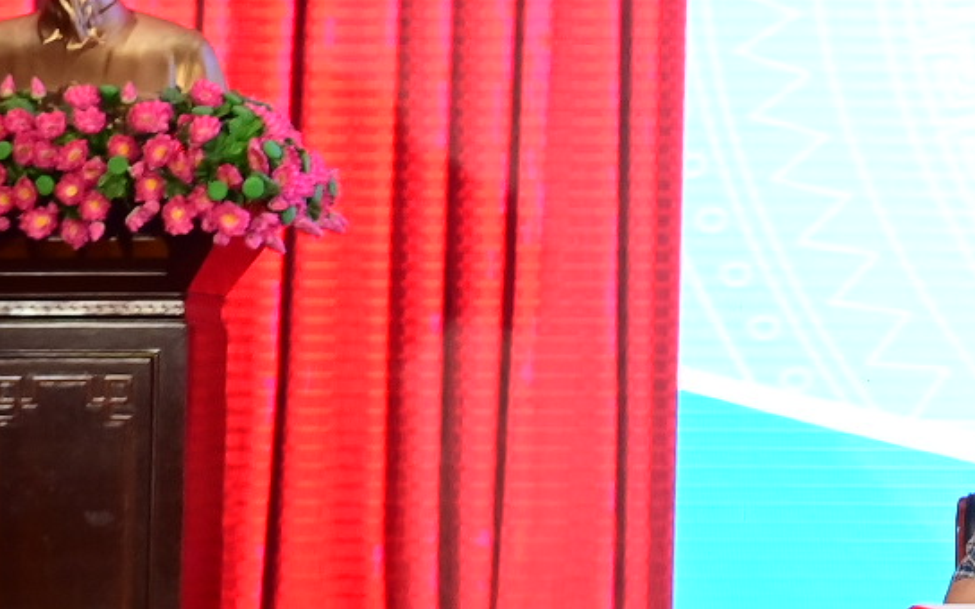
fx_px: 4703
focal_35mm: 177
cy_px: 150
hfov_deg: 11.3
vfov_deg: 7.4
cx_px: 1518
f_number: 4.5
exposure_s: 1/200
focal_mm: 32
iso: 1000
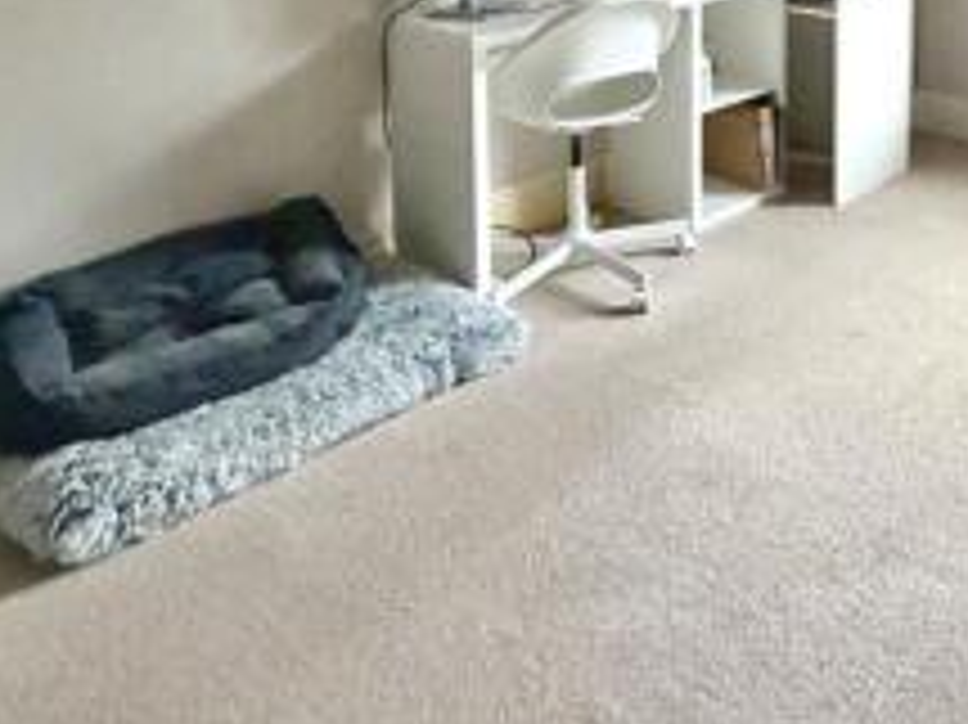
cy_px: -119
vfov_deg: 32.1
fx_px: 1062
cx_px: 1006
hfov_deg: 41.4
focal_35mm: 38
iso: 320
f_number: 2.2
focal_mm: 2.22
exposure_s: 1/73
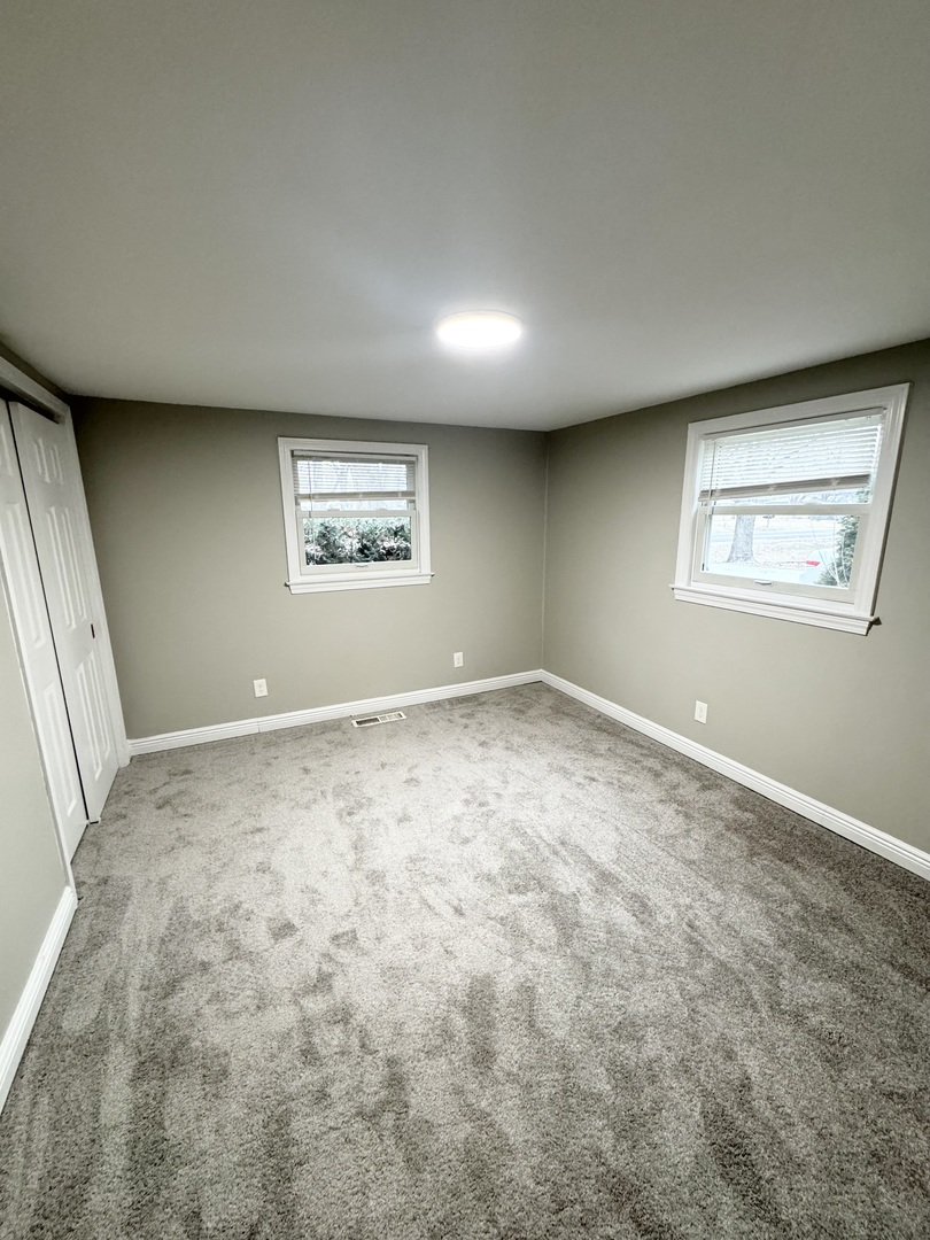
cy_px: 620
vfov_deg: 102.1
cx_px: 465
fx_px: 502
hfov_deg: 85.7
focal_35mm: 14
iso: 320
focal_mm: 2.22
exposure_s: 1/73
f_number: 2.2
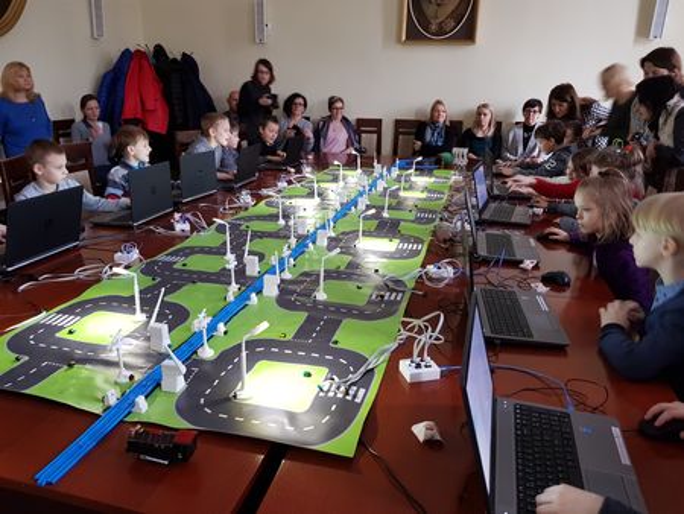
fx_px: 514
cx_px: 342
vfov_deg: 53.1
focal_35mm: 26
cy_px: 257
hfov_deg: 67.3
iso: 200
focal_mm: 4.2
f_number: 1.7
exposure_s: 1/13
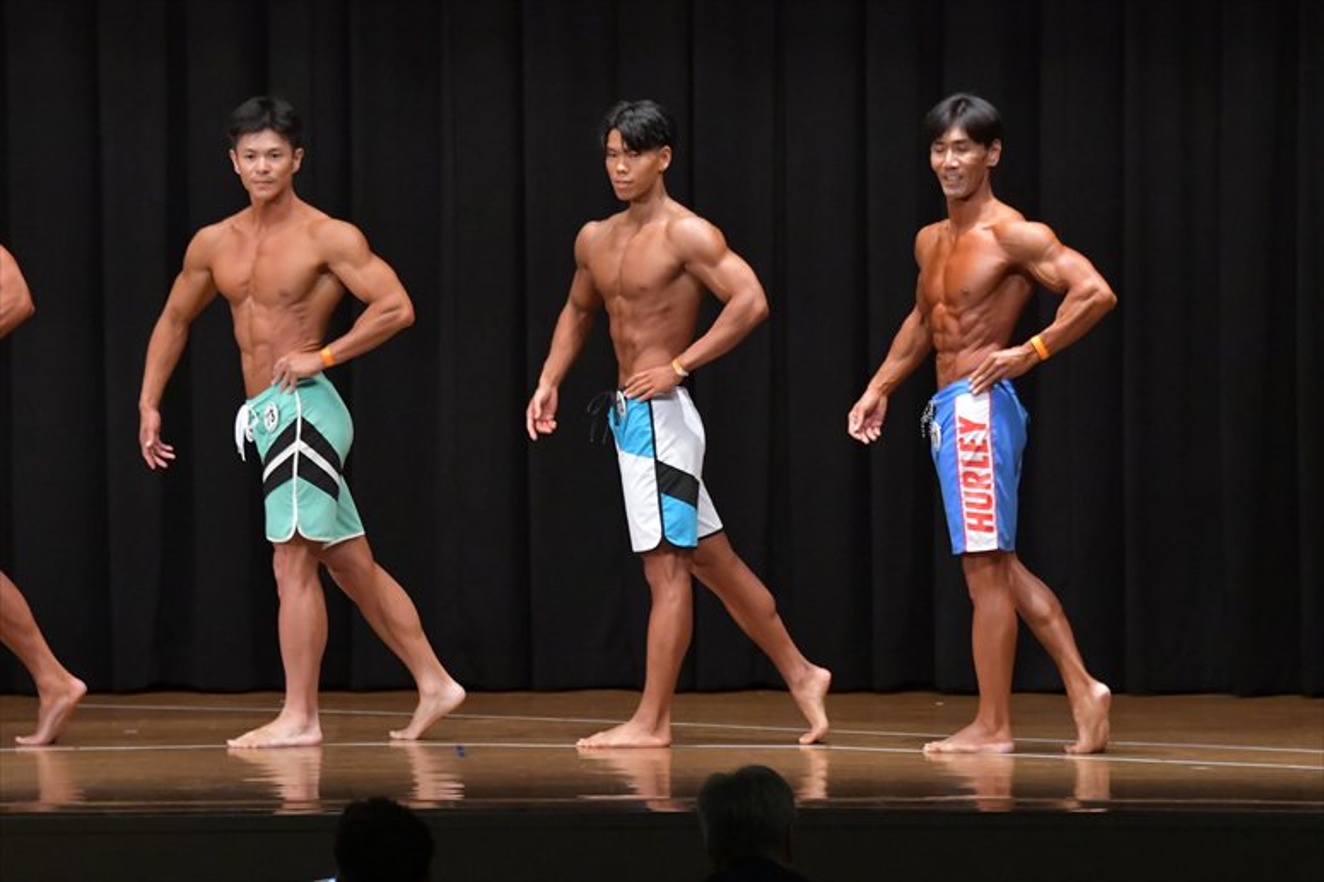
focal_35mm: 202
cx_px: 662
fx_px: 7426
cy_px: 441
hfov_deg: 10.2
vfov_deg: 6.8
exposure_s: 1/400
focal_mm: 135
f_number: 5.6
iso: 6400
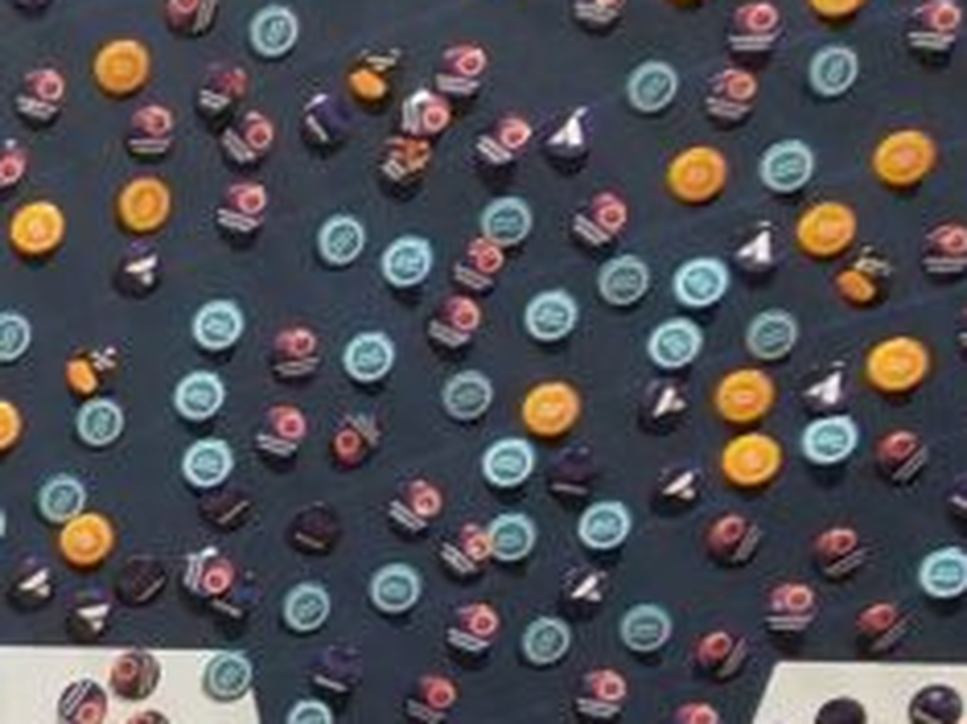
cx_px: -1218
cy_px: 1267
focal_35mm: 133
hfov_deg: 12.3
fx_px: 3713
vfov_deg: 10.5
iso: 250
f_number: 1.7
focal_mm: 4.2
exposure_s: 1/10
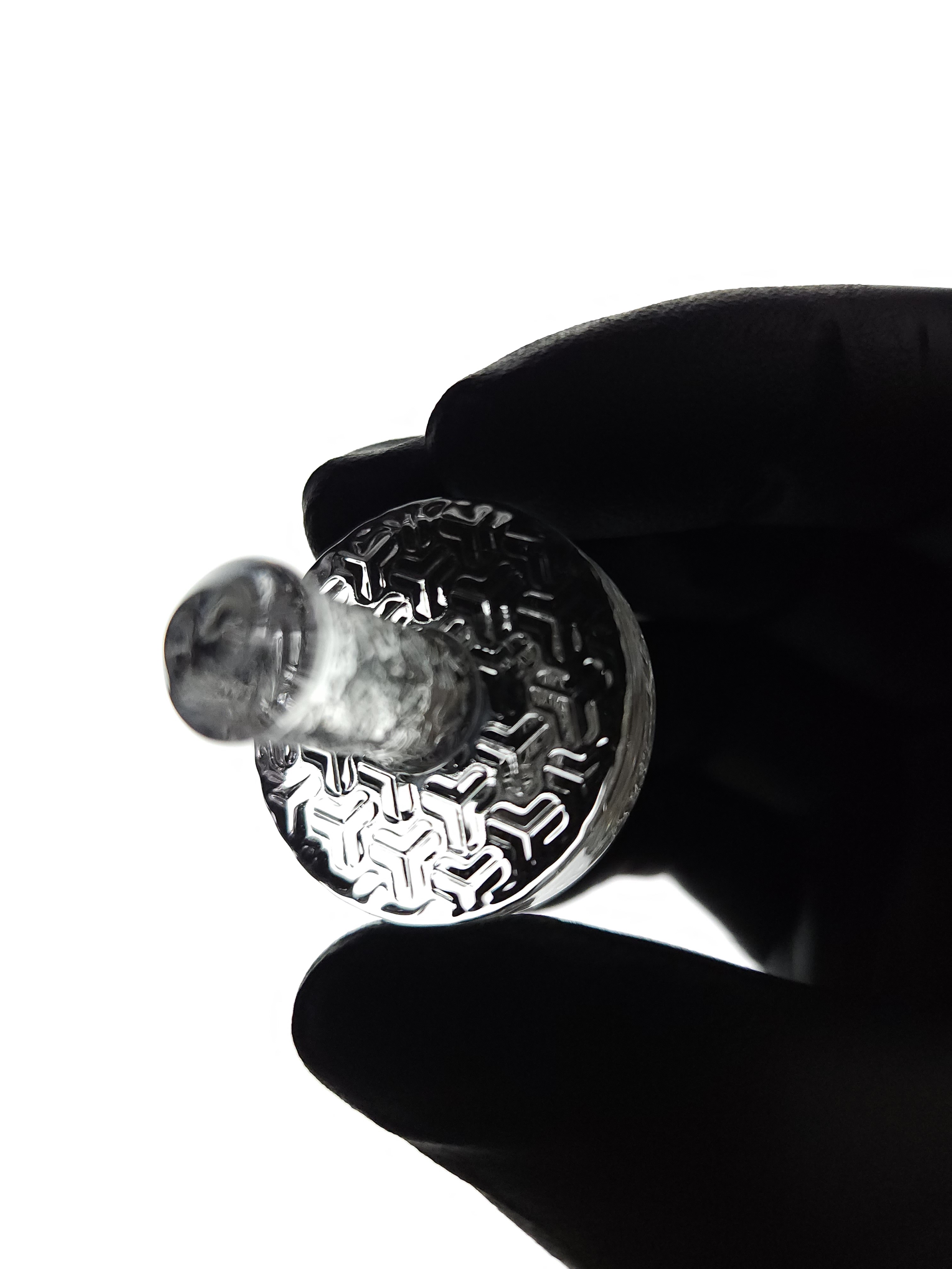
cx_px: 476
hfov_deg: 58.9
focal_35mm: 23
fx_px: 843
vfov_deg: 73.9
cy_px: 634
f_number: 1.8
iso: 640
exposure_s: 1/500
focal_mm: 5.4
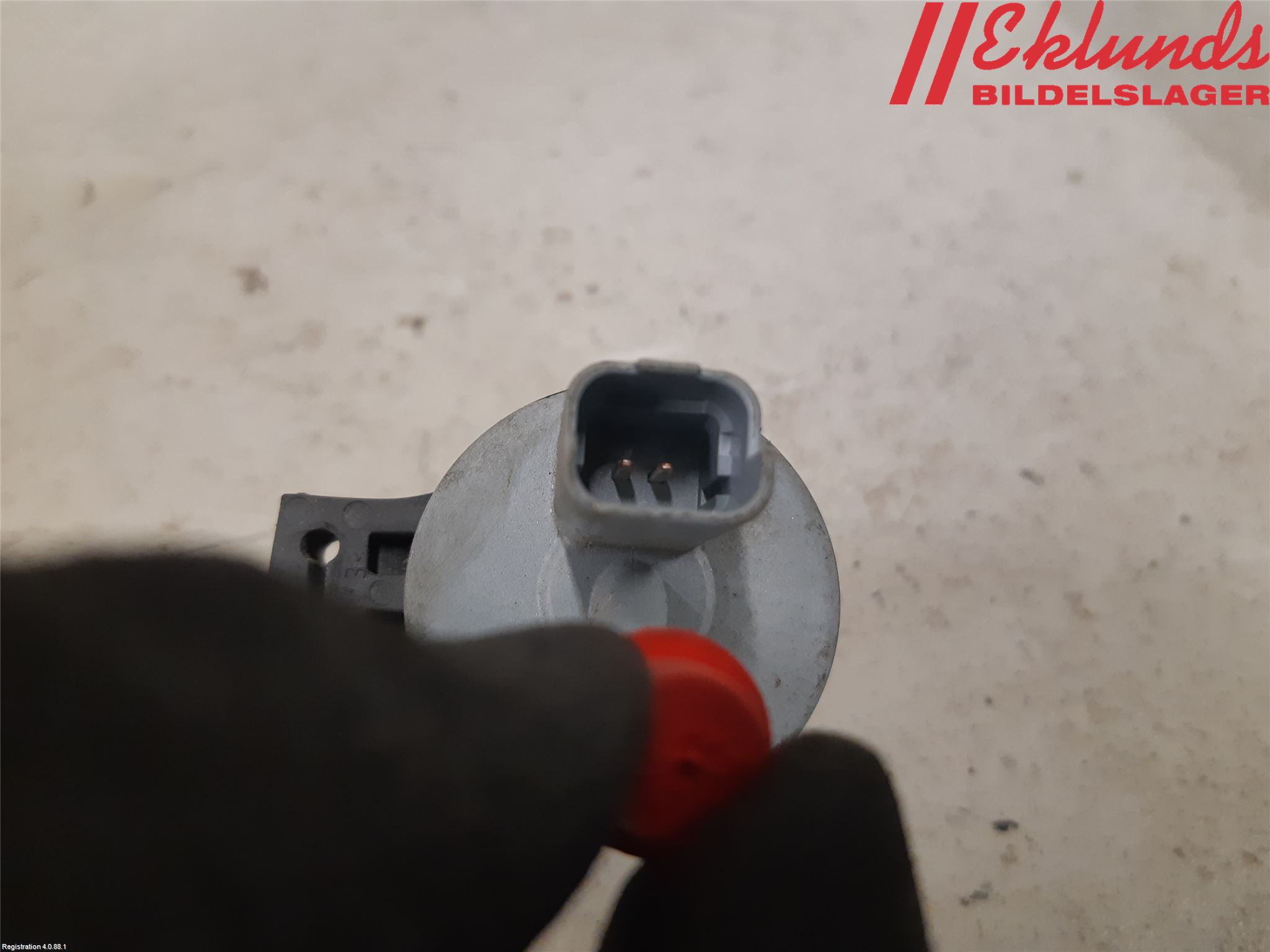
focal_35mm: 26
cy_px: 476
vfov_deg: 53.1
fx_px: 954
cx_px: 635
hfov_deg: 67.3
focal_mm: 3.93
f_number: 1.7
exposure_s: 1/50
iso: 200
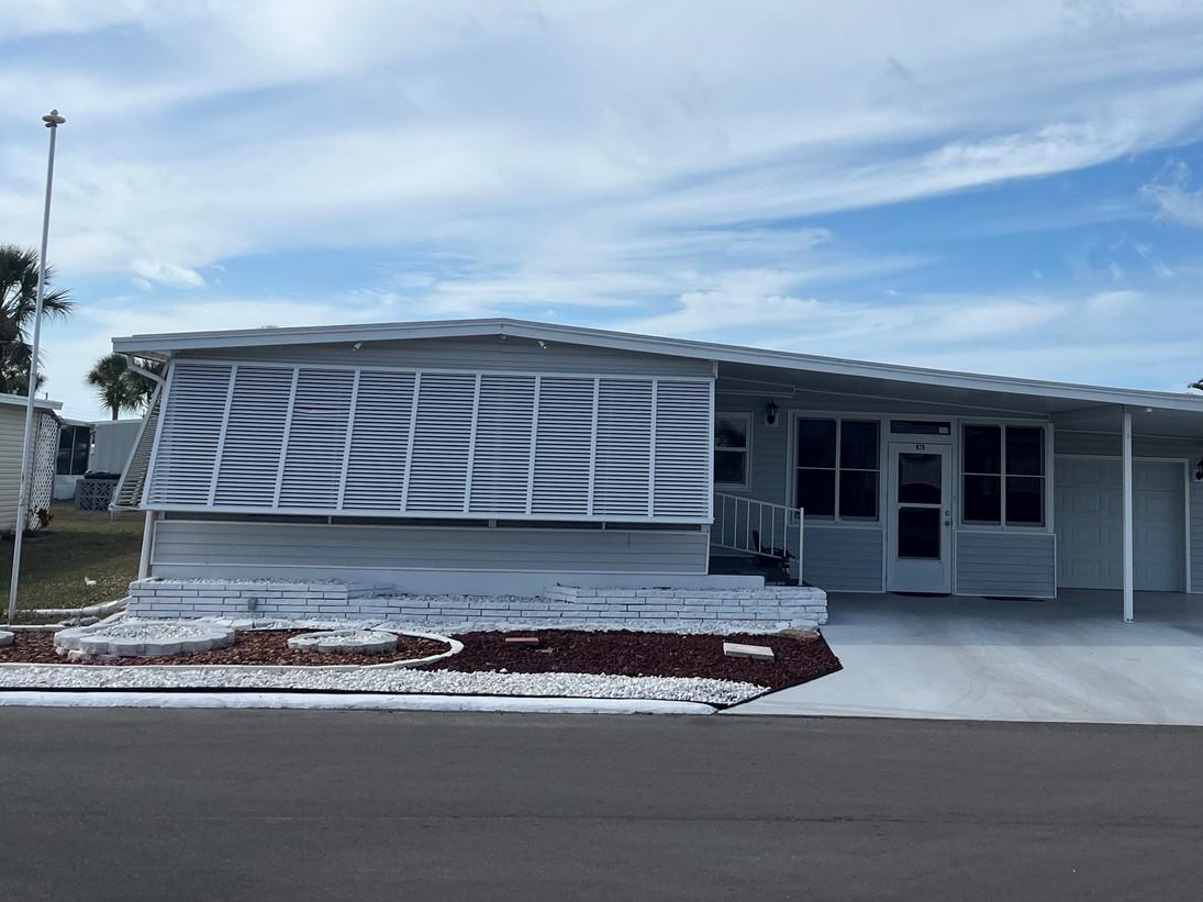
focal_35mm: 38
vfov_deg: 37.4
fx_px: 1320
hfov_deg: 48.6
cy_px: 313
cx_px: 739
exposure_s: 1/6897
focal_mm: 5.1
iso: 50
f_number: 1.6
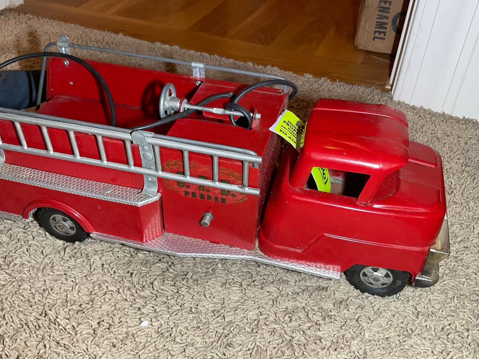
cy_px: 179
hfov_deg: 52.6
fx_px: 484
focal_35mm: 35
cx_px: 234
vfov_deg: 40.7
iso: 80
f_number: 1.8
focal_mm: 3
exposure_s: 1/60
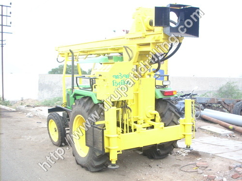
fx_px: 322
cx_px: 121
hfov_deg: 41.2
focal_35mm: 46
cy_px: 90
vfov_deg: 31.5
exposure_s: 1/30
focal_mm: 7.6
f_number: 3.1
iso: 64
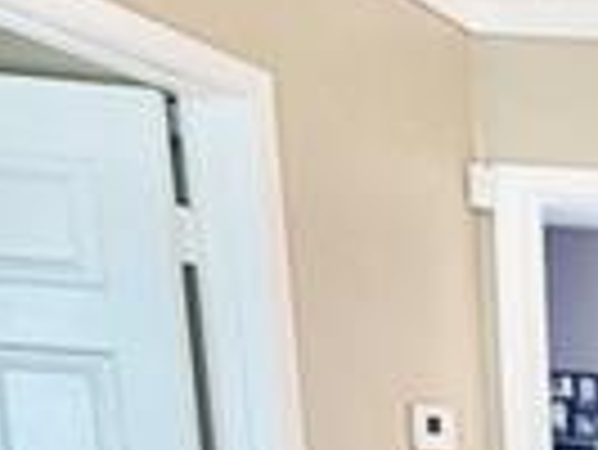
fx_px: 1452
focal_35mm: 84
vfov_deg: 14.9
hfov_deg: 17.2
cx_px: 1183
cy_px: 860
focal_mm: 2.22
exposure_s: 1/120
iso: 250
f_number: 2.2
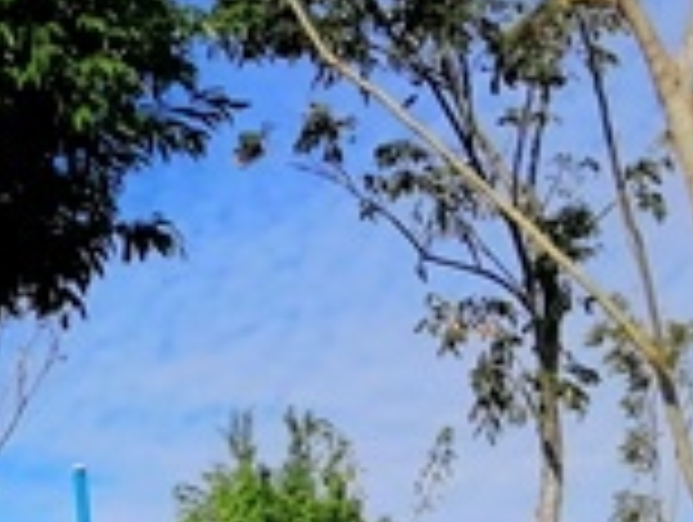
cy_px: 432
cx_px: -216
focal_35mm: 101
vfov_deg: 14.6
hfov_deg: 18.1
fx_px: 2025
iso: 50
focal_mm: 3.81
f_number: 2.2
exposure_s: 1/1946
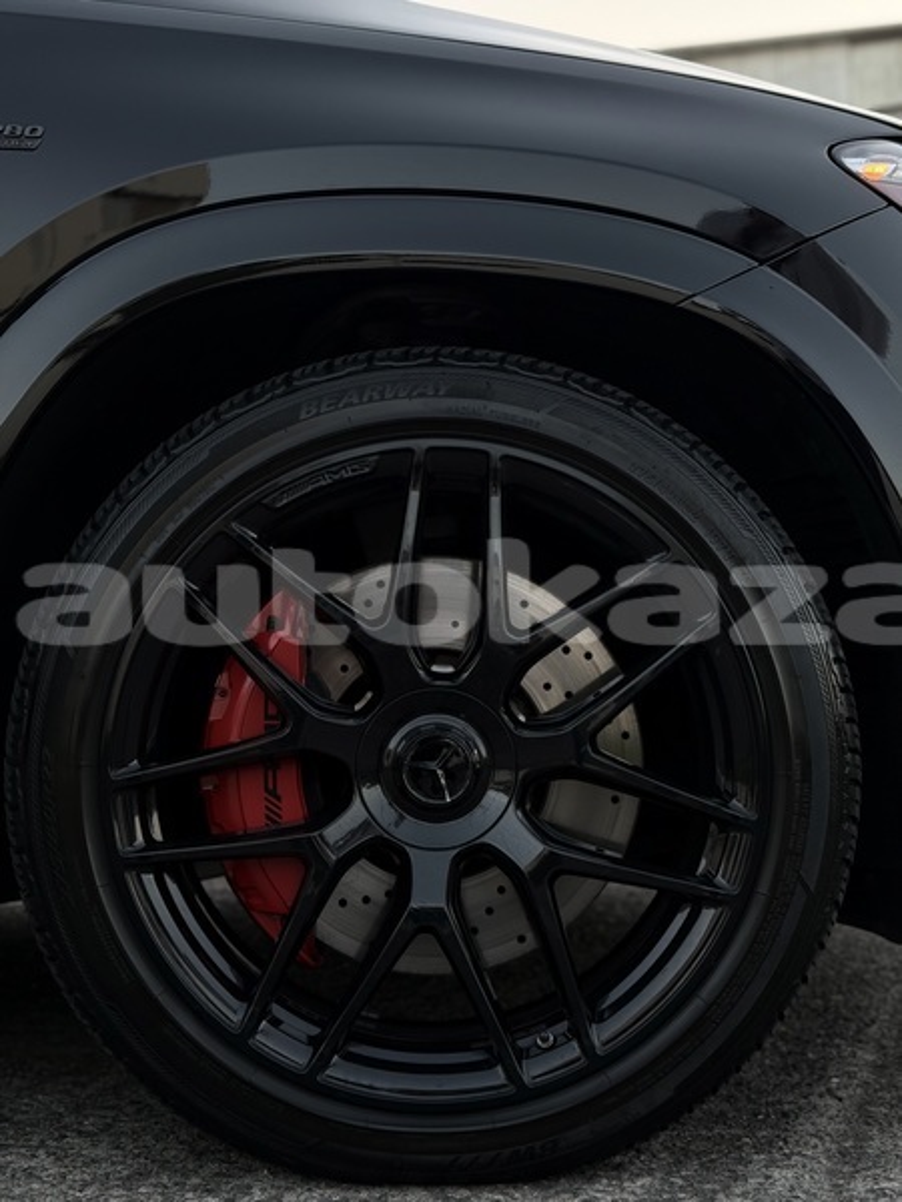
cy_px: 601
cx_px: 451
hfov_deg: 30.3
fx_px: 1668
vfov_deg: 39.7
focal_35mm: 48
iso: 125
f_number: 1.78
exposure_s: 1/242
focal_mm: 6.76
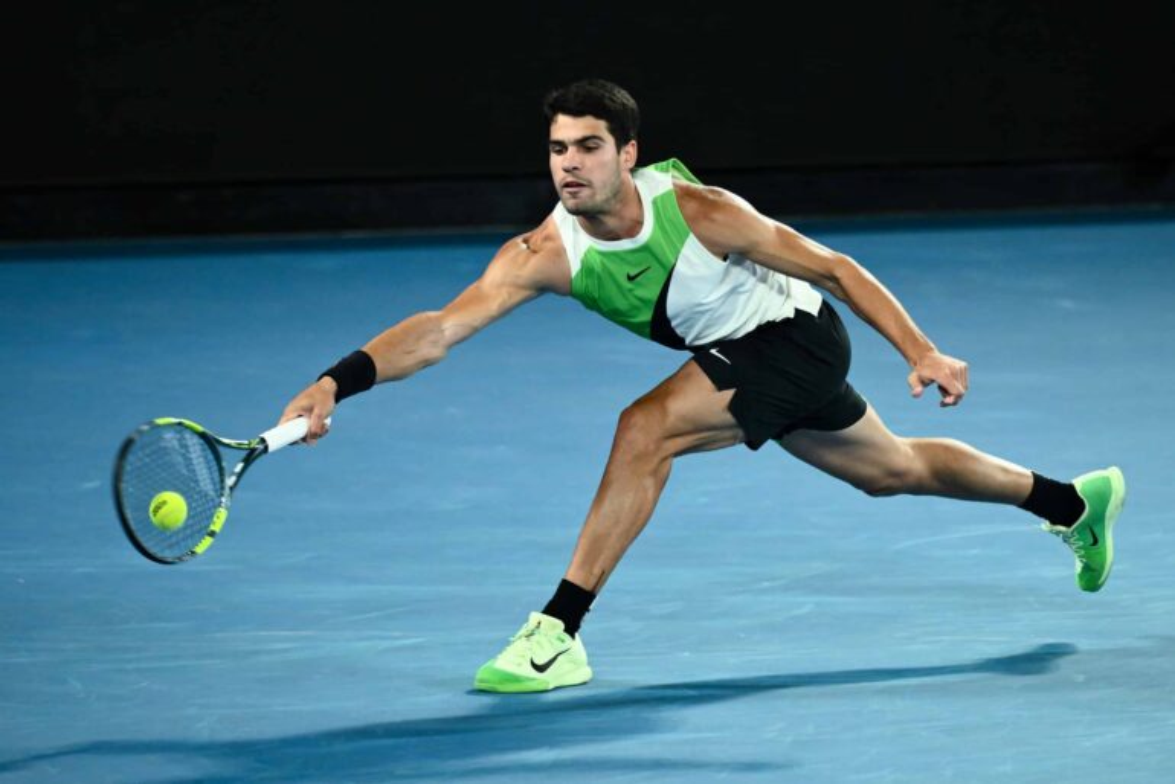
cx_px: 588
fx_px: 5061
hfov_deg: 13.2
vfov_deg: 8.9
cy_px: 392
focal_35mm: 155
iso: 3200
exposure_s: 1/1600
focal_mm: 155
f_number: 3.2
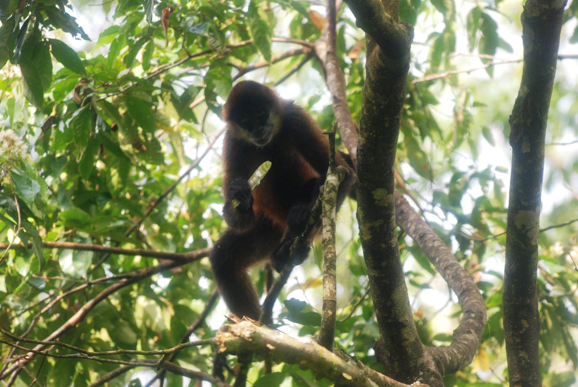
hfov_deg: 7.0
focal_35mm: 292
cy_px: 194
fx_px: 4702
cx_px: 289
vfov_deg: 4.7
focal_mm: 195
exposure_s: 1/125
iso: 400
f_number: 5
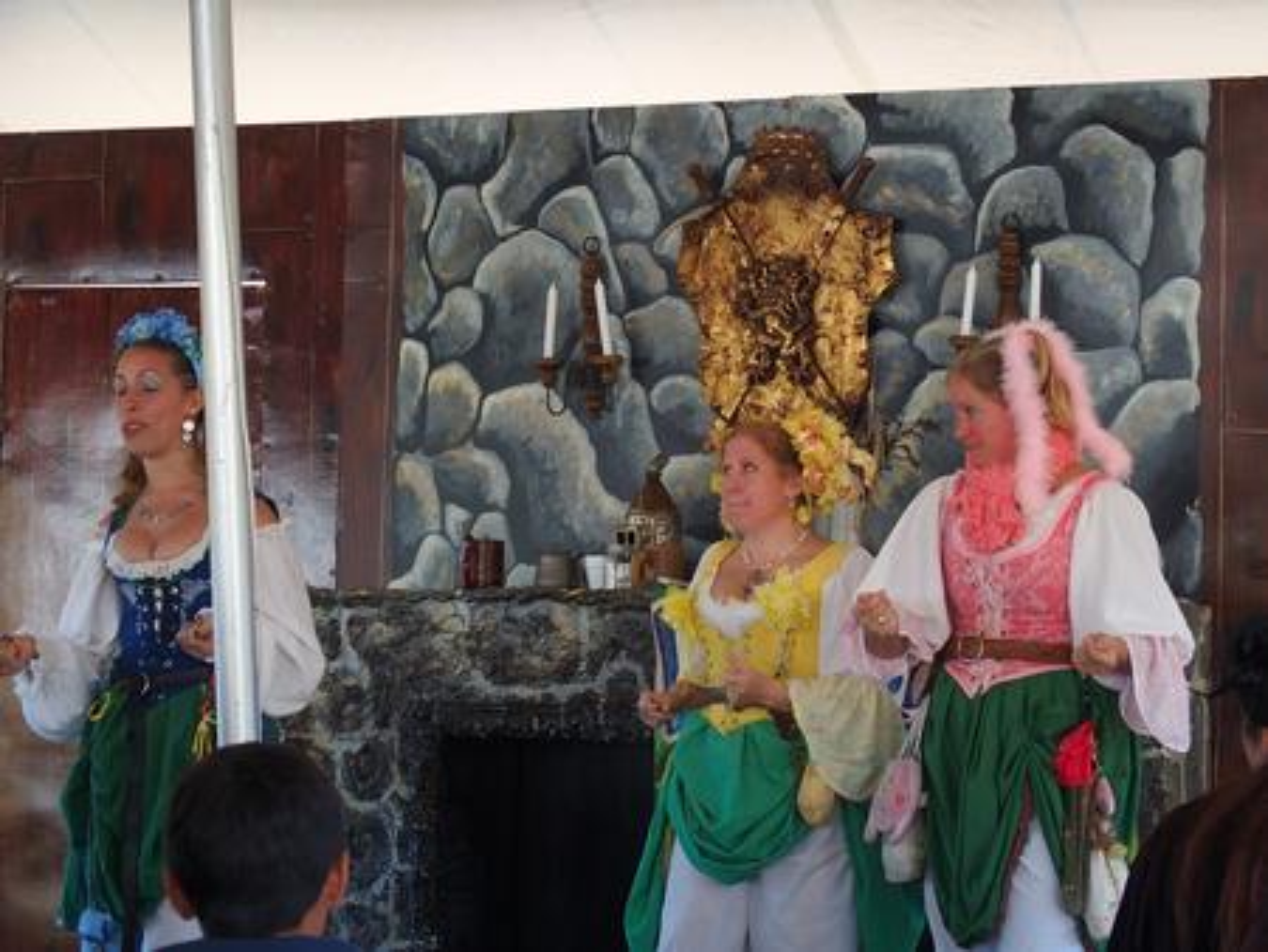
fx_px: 3079
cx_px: 634
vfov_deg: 17.6
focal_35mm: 84
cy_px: 476
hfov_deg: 23.3
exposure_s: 1/160
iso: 160
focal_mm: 17.8
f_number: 2.8
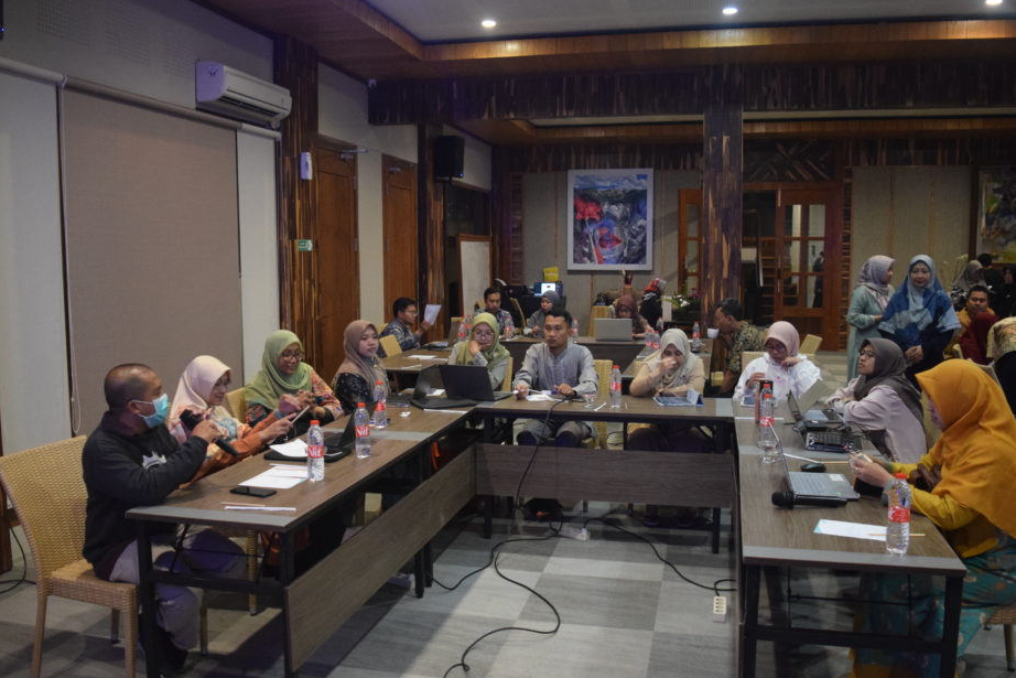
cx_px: 501
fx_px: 847
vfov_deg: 43.6
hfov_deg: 61.9
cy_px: 347
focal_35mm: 30
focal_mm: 18
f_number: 3.5
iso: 3200
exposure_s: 1/60
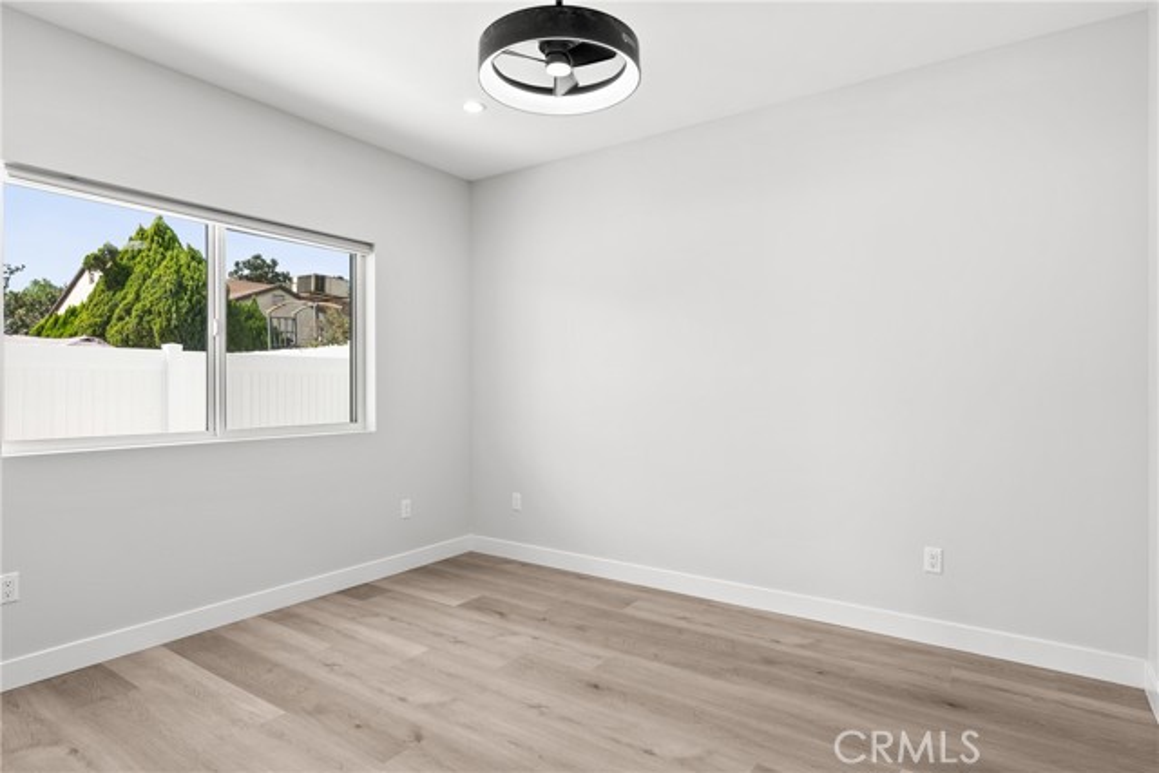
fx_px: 644
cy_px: 386
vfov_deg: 62.0
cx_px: 580
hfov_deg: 84.0
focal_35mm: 20
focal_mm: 20
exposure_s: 1/6
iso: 320
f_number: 9.5
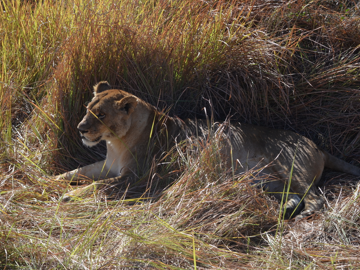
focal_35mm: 115
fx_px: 1196
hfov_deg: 17.1
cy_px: 135
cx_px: 160
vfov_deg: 12.9
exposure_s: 1/250
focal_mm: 70
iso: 140
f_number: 8
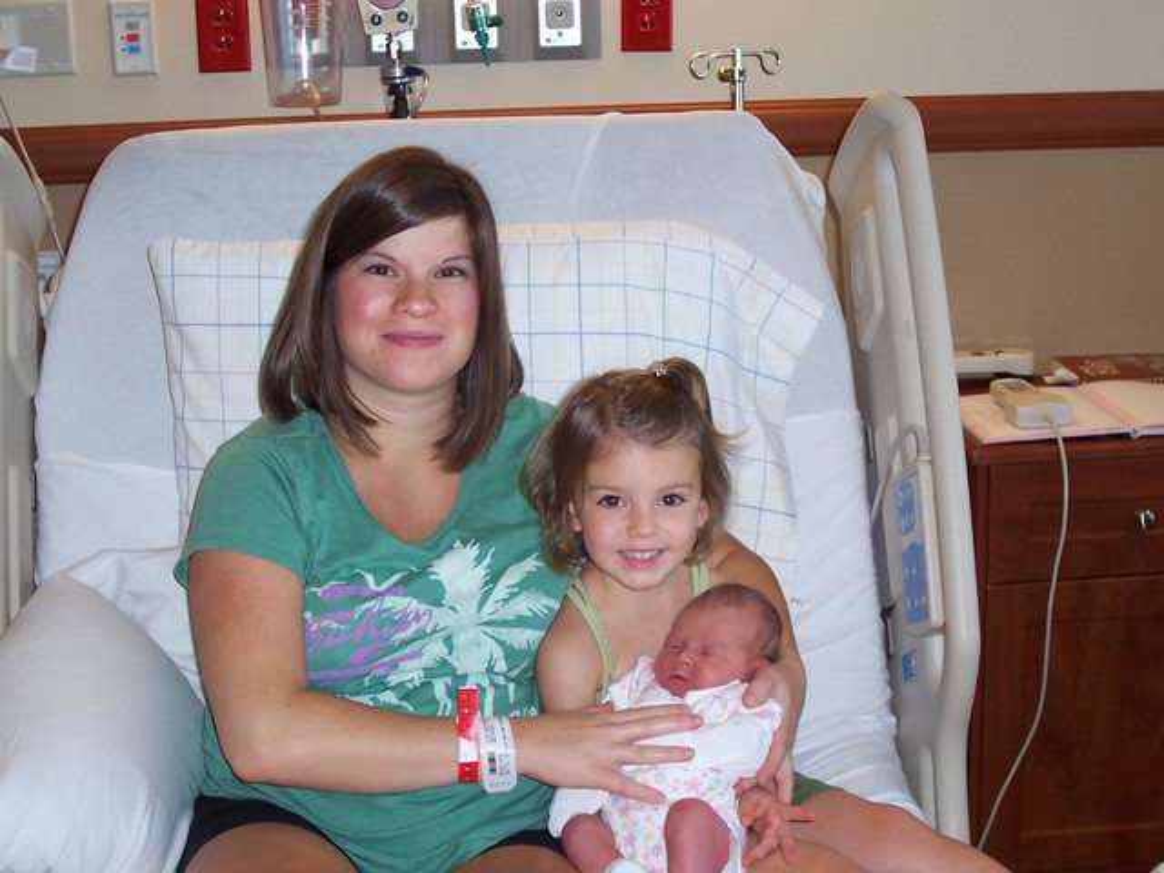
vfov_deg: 25.7
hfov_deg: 33.8
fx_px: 1917
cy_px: 436
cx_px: 582
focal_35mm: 57
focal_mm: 8.6
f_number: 3.4
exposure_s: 1/60
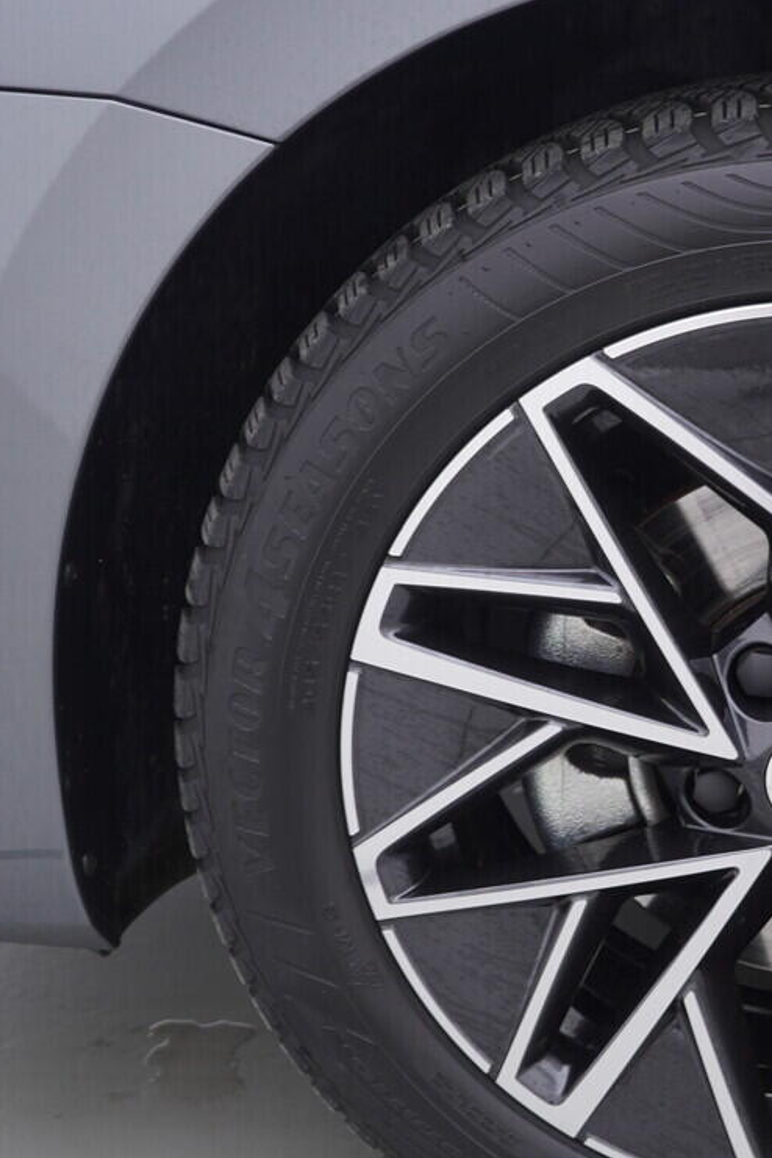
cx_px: 860
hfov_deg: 18.7
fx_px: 2251
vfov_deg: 28.8
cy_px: 622
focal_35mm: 70
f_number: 3.2
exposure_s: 1/50
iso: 125
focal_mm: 24
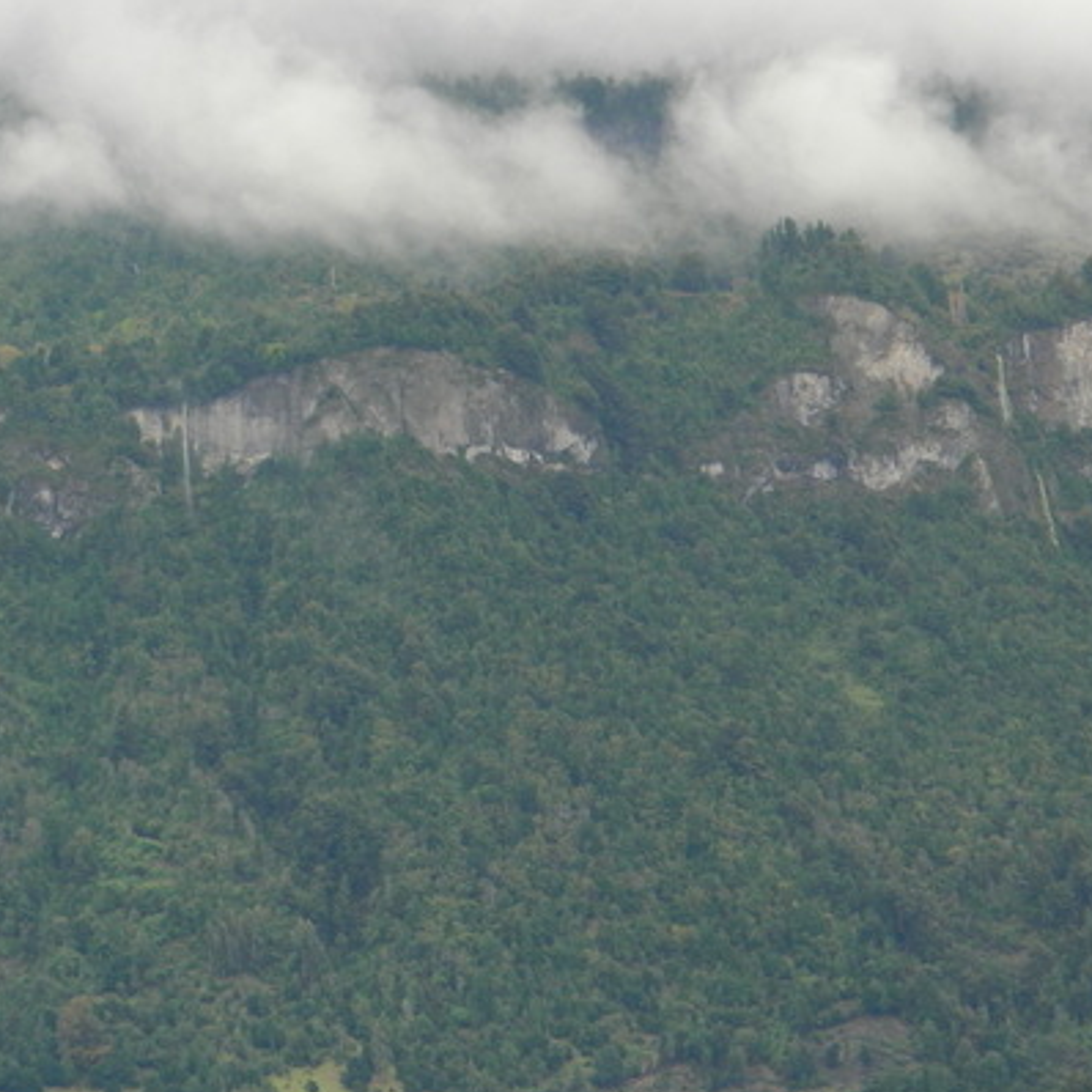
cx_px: 159
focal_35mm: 183
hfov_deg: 9.5
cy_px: 505
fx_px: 6531
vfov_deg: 9.6
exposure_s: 1/100
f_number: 4.5
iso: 80
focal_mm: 18.6
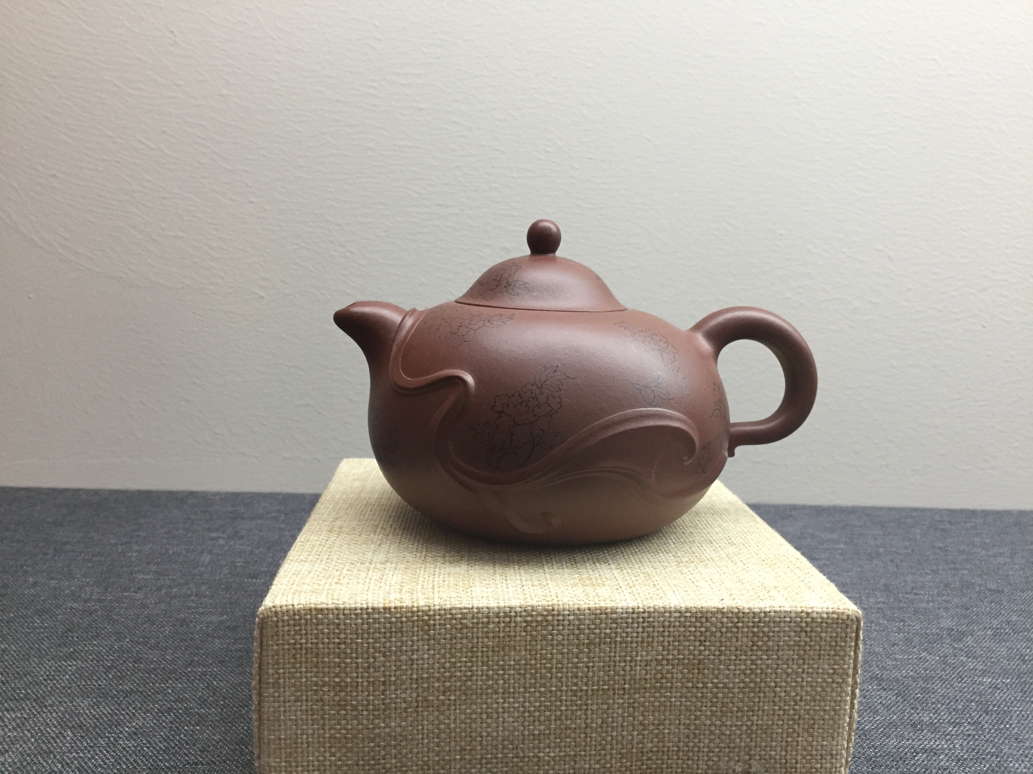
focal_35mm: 29
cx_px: 516
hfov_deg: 61.7
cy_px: 387
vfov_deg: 48.2
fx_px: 865
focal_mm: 4.15
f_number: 2.2
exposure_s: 1/33
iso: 200
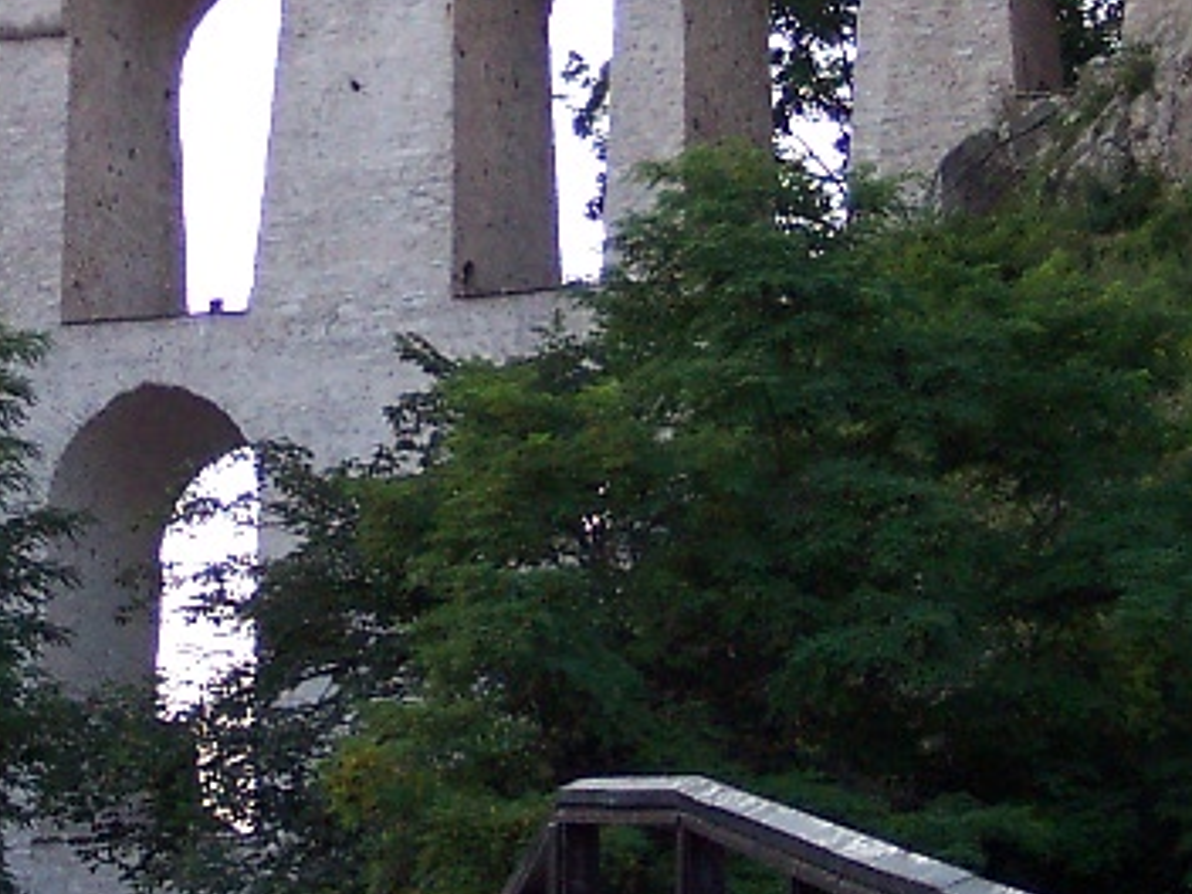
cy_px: -30
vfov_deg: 10.6
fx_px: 4786
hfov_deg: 14.2
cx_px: 450
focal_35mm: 139
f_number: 2.8
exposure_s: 1/250
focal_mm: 8
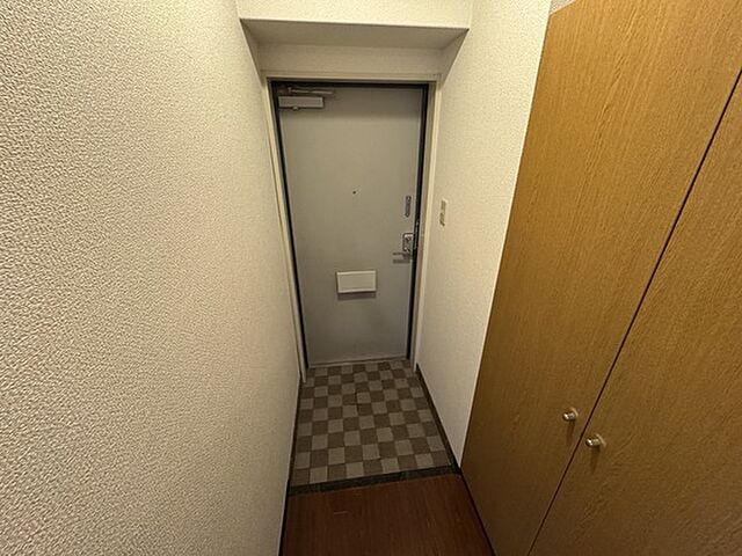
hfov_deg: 102.1
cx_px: 371
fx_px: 300
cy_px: 278
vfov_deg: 85.7
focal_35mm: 14
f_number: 2.2
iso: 500
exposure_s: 1/60
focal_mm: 2.22
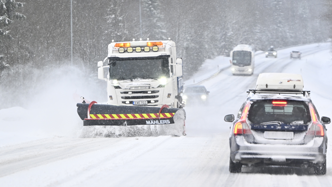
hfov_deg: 13.6
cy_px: 81
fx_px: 1391
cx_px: 166
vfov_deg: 7.7
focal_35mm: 158
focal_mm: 150
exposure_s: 1/800
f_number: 3.2
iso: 1000
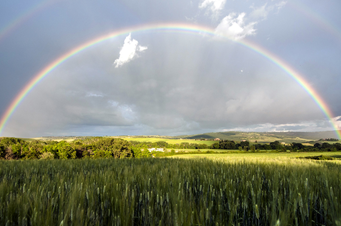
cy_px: 120
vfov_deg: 59.3
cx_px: 163
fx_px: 199
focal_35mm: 21
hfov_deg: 81.2
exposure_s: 1/1000
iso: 200
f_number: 4
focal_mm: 12
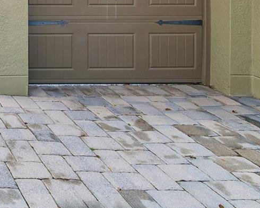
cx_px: -123
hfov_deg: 28.1
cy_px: -62
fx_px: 354
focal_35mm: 46
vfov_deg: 27.4
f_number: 7.1
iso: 100
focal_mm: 10
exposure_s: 1/125
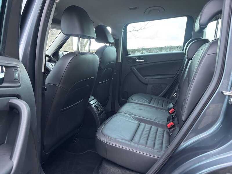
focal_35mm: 26
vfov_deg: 53.1
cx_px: 116
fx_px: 174
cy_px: 87
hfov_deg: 67.3
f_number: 1.6
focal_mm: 5.96
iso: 400
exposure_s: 1/60
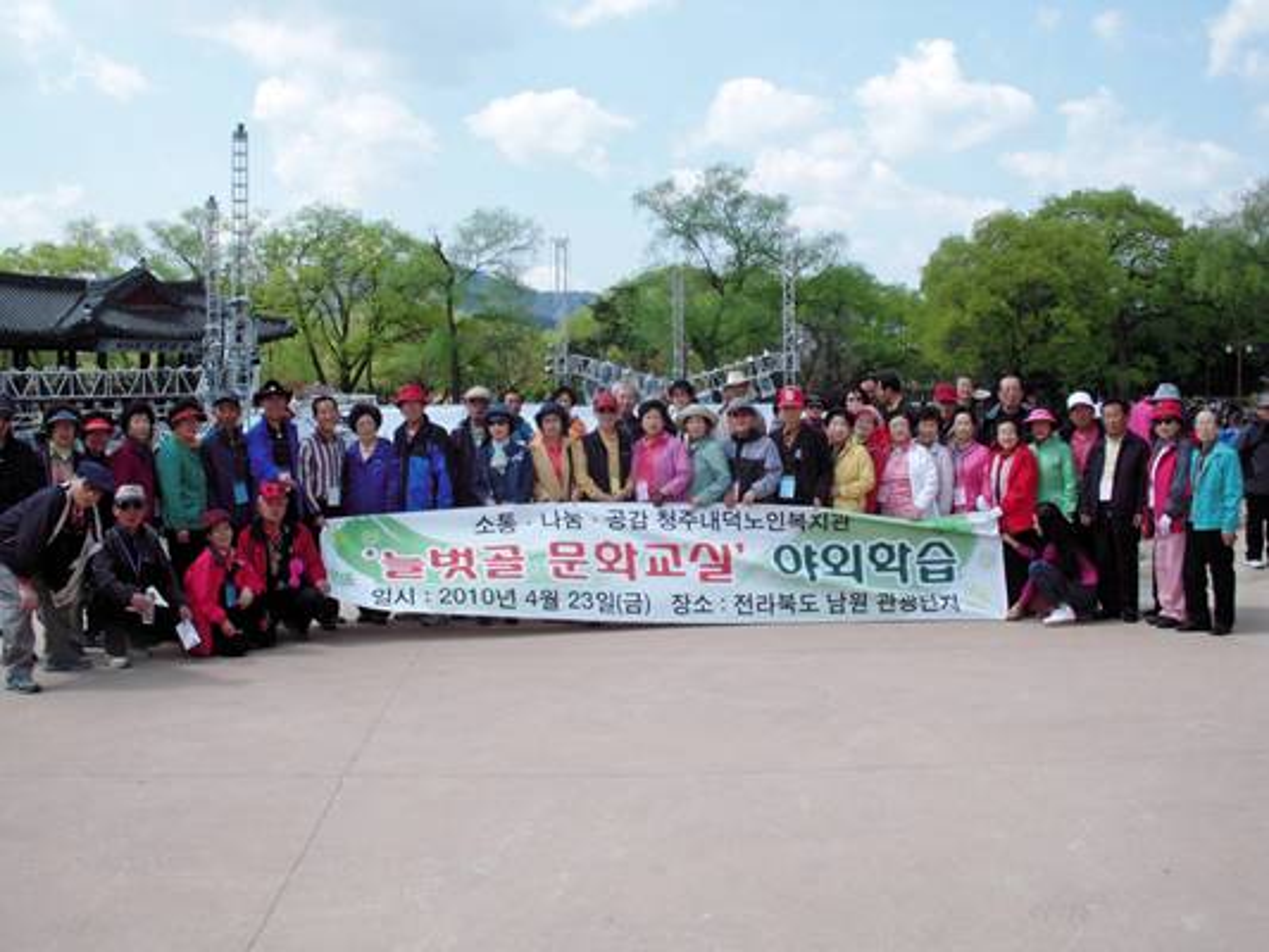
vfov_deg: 37.7
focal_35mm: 38
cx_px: 634
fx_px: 1393
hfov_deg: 49.0
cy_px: 476
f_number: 6.6
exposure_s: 1/400
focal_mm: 6.3
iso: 100
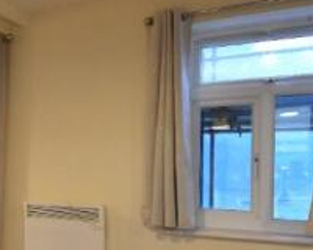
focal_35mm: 46
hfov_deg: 36.5
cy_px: 168
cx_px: 4
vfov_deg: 32.5
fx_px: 426
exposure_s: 1/60
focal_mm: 10
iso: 1250
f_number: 3.5
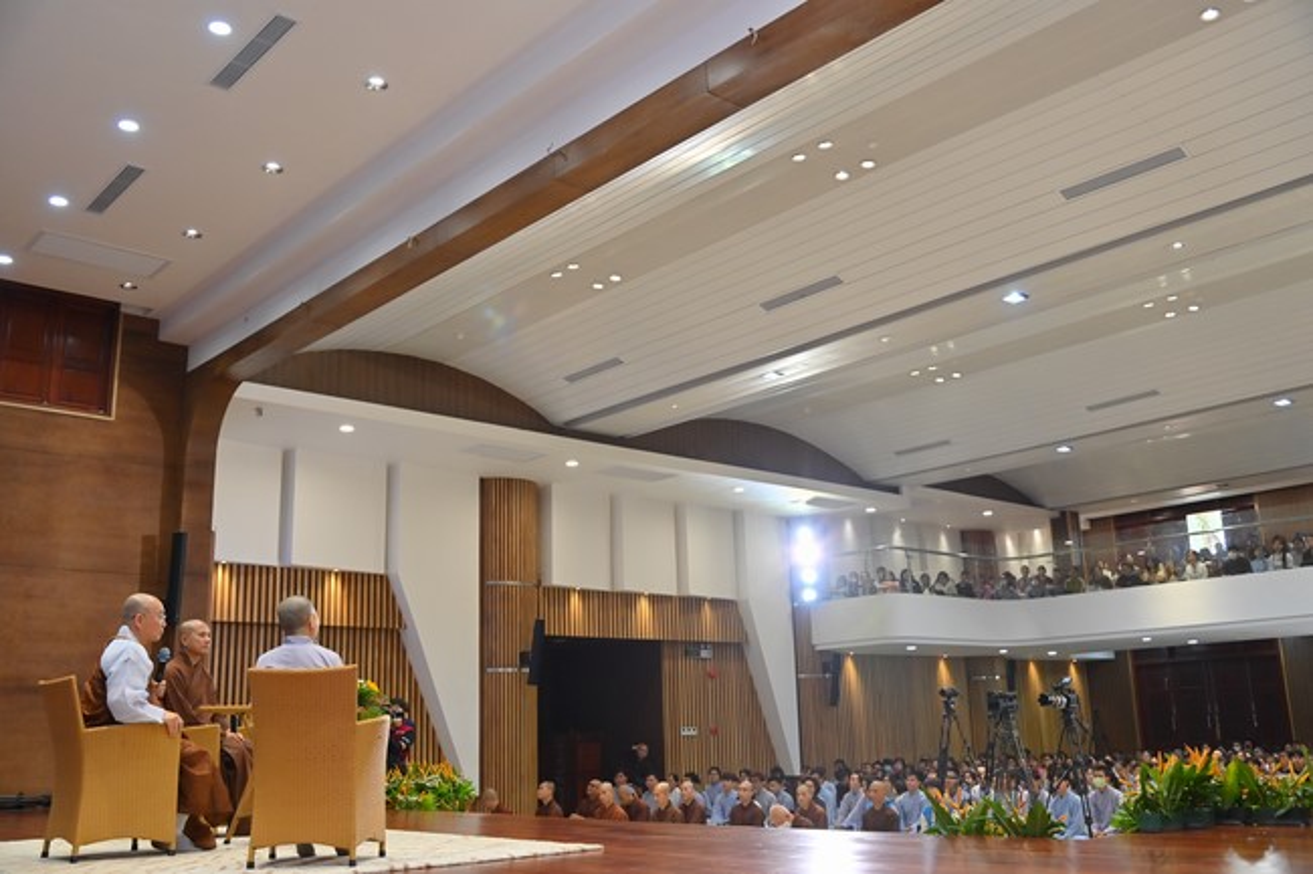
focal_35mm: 32
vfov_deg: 41.1
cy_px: 437
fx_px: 1167
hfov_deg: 58.7
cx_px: 656
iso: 1250
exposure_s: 1/160
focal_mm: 32
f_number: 5
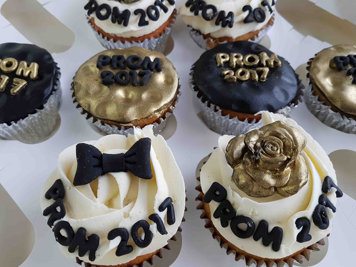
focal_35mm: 28
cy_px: 125
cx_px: 168
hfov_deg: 63.4
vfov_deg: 49.7
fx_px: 288
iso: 64
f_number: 1.7
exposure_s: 1/100
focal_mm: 4.2
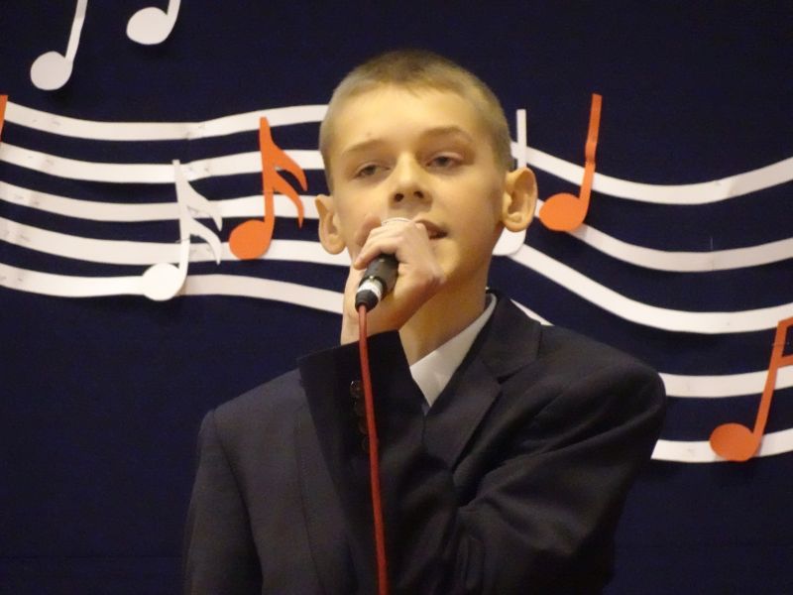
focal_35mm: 389
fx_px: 8911
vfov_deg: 3.8
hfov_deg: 5.1
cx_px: 396
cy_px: 298
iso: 3200
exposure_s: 1/30
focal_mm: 63.17
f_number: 6.3
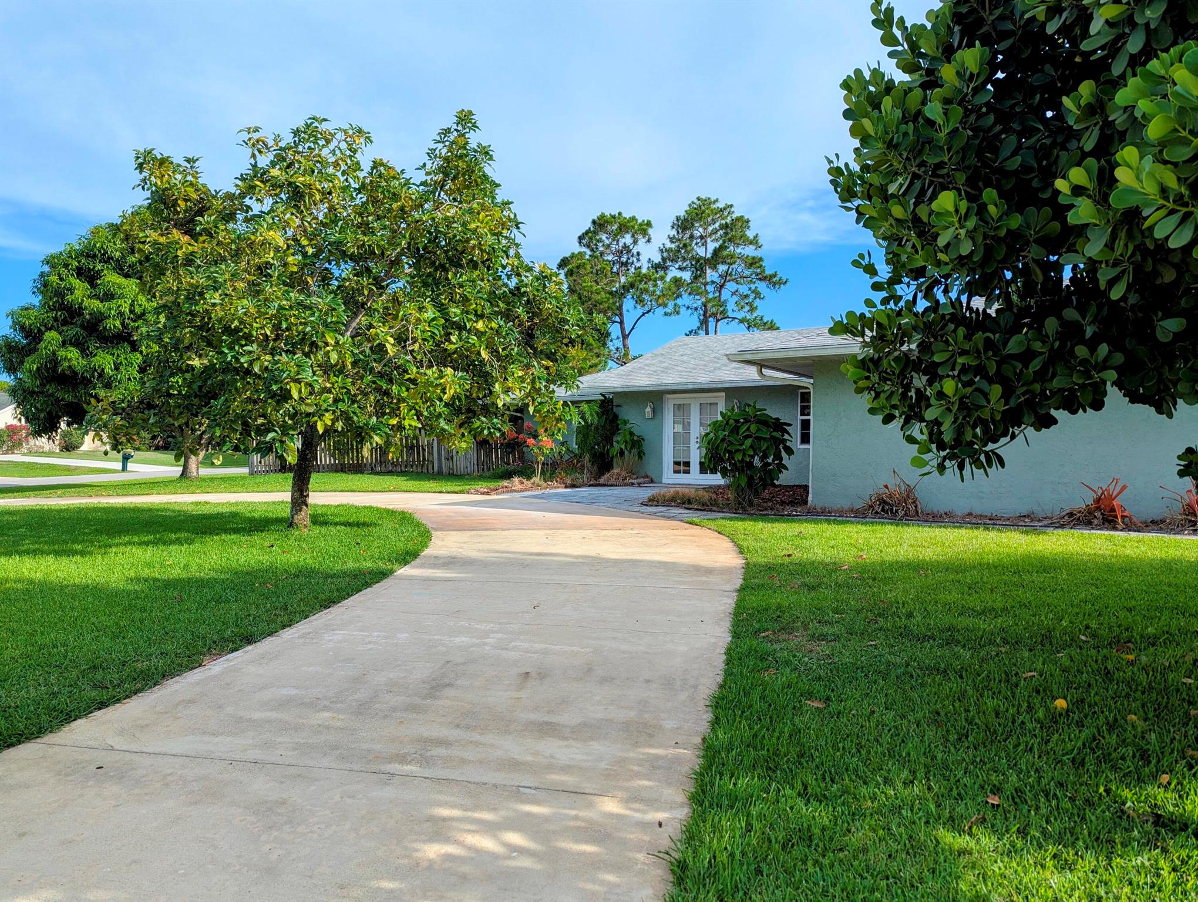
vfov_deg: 56.9
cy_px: 451
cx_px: 599
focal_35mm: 24
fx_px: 832
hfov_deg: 71.5
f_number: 1.85
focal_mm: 6.81
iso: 46
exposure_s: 1/1451
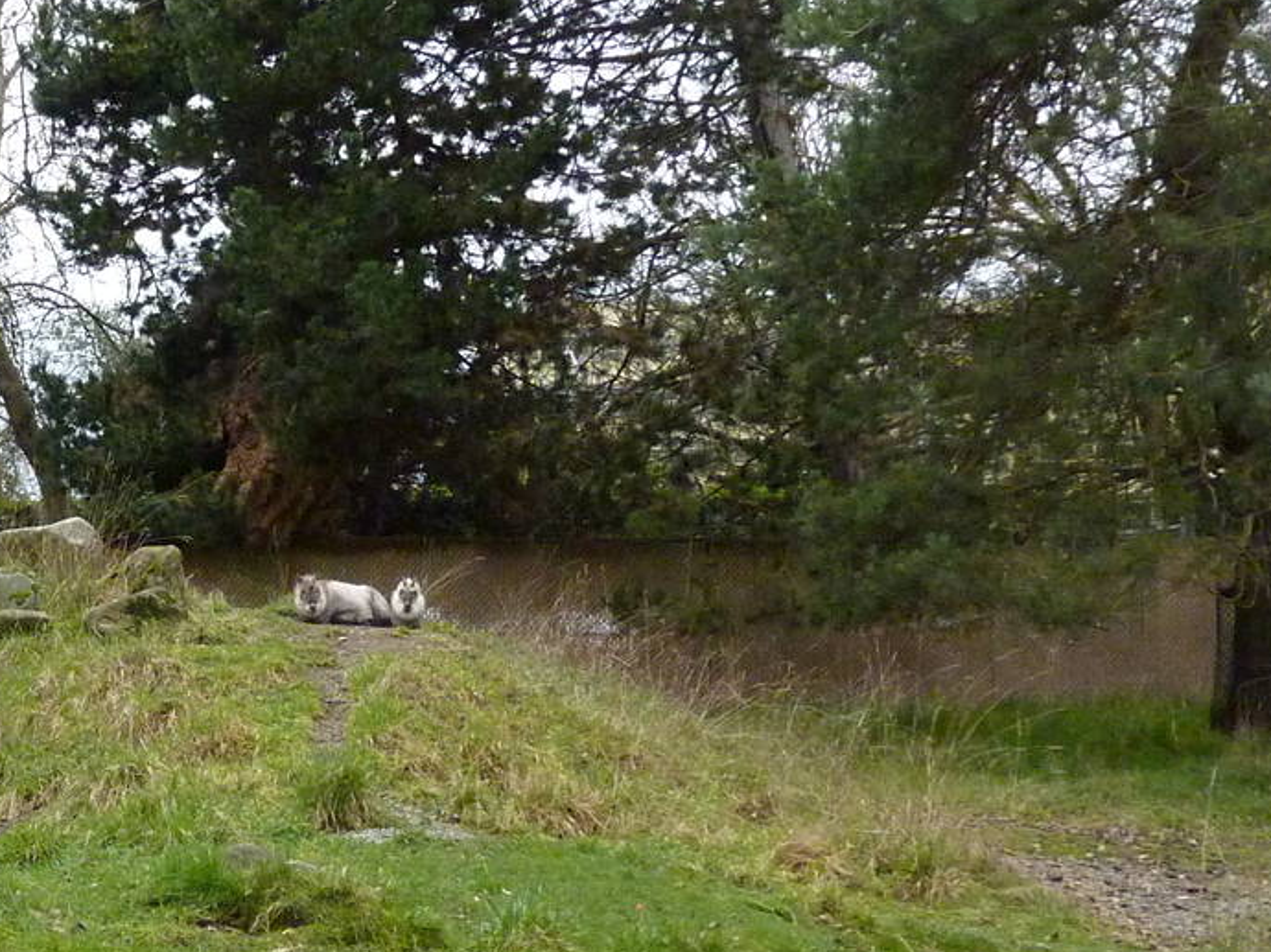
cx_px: -57
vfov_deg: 25.2
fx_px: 2129
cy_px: 578
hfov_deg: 30.4
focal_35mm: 58
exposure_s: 1/320
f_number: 3.3
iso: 400
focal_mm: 4.1
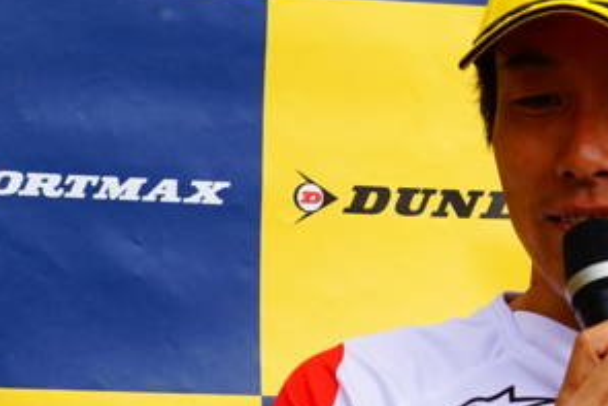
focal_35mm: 390
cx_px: 707
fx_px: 6590
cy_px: 372
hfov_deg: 5.3
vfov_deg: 3.5
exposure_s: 1/200
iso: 100
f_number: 7.1
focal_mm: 96
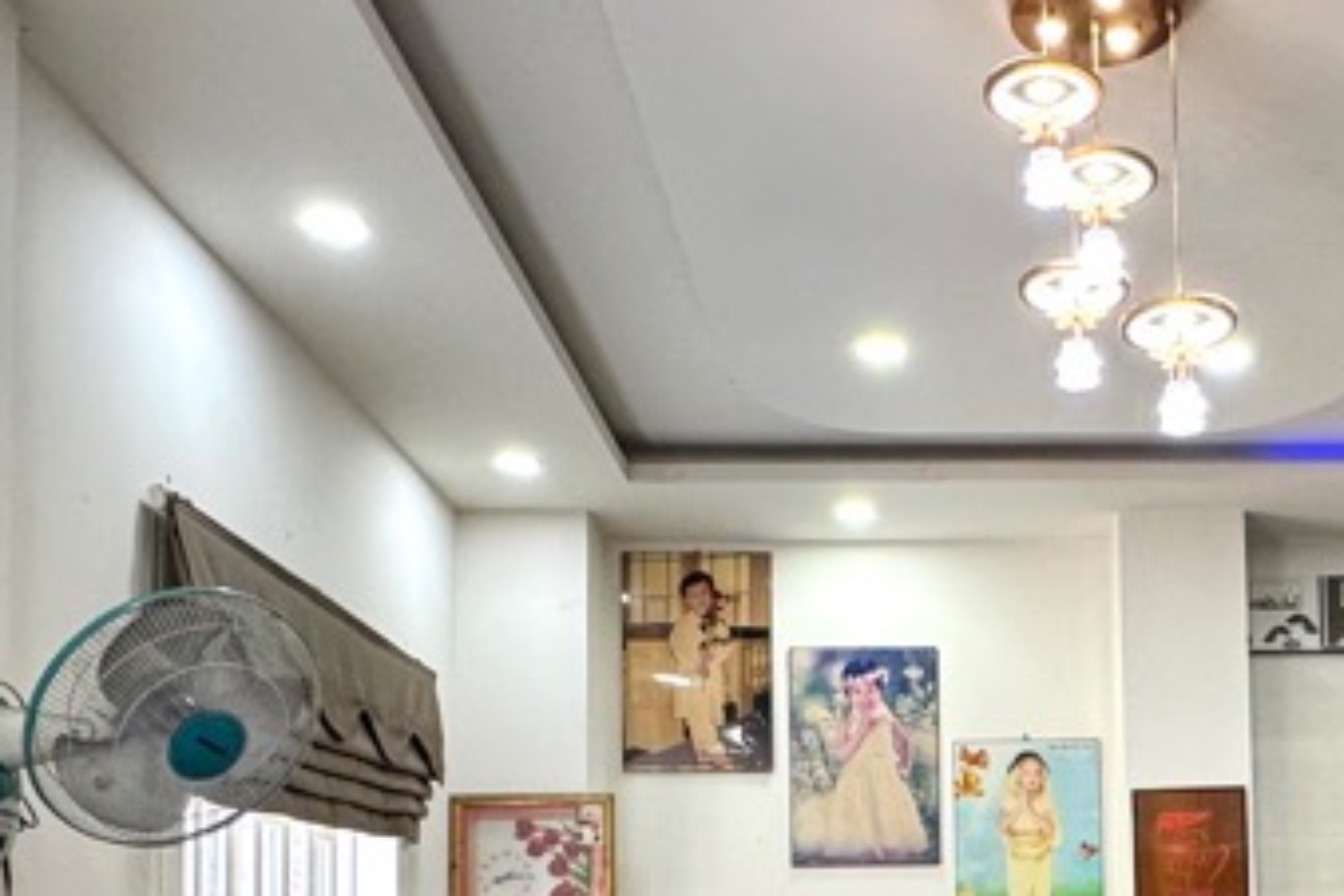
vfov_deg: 28.0
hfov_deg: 42.8
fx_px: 1643
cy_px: 963
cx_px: 1047
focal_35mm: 44
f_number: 2.2
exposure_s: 1/100
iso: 250
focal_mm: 2.22
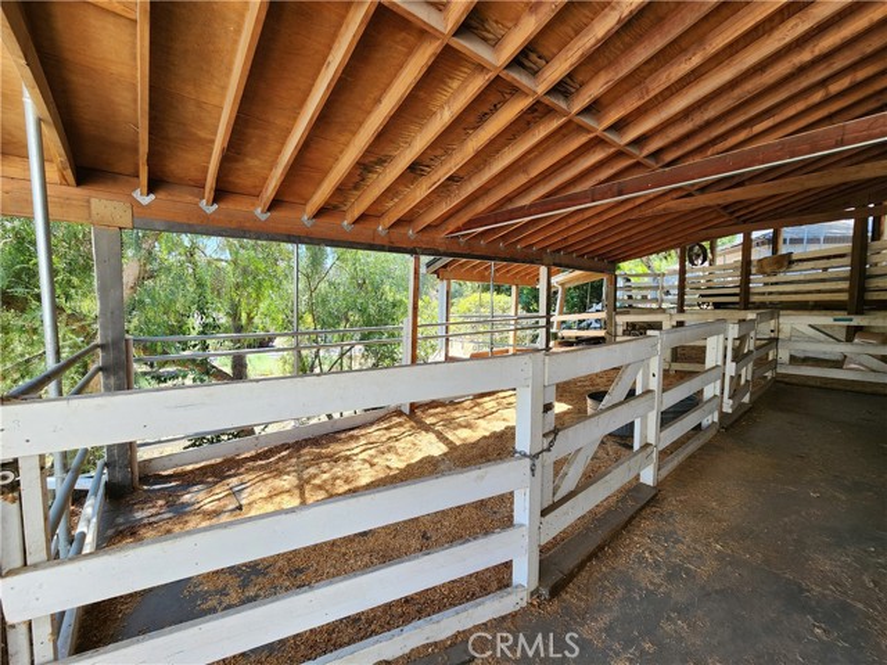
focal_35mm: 13
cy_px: 332
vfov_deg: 89.9
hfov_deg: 106.2
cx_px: 444
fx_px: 333
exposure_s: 1/157
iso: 50
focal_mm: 2.2
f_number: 2.2
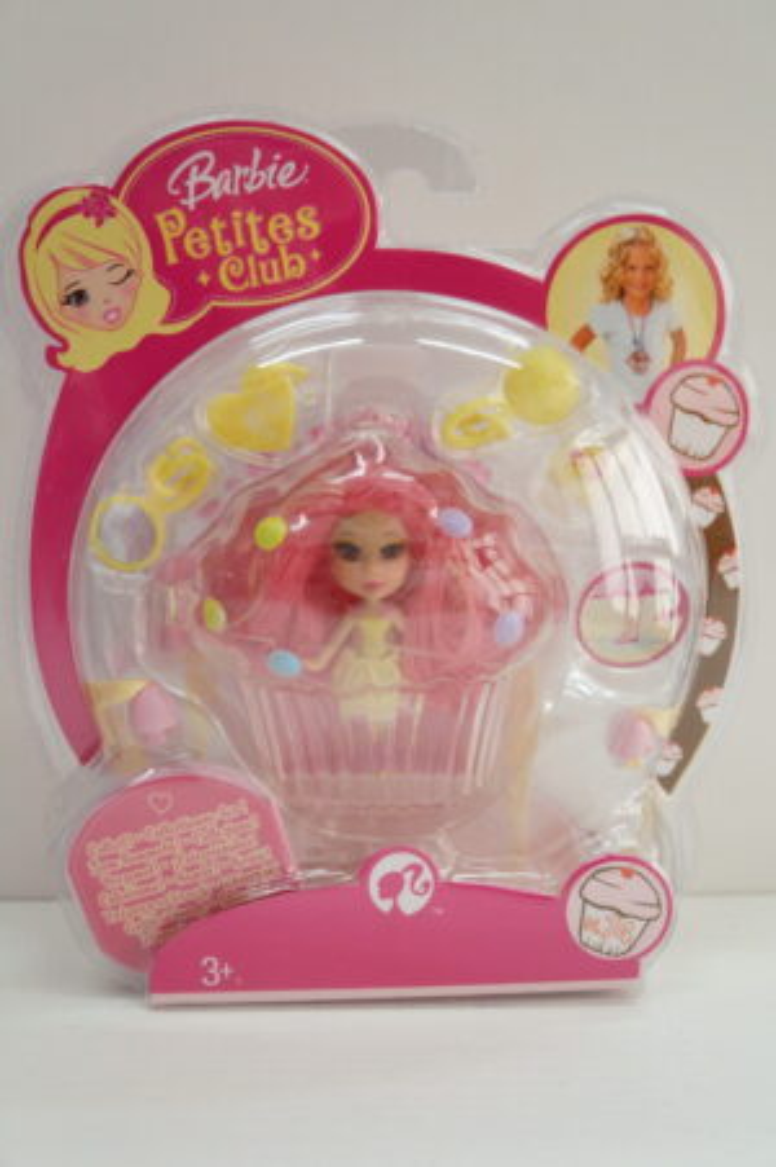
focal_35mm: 32
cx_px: 388
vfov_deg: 59.5
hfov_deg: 41.7
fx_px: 1020
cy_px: 584
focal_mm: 21
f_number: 5.6
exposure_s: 1/60
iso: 1000
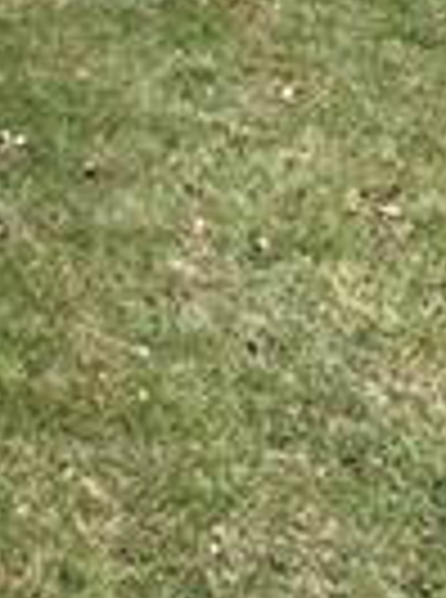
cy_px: -818
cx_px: -586
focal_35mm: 139
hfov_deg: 9.5
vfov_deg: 11.7
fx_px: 2399
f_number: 1.78
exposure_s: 1/121
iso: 125
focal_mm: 6.76
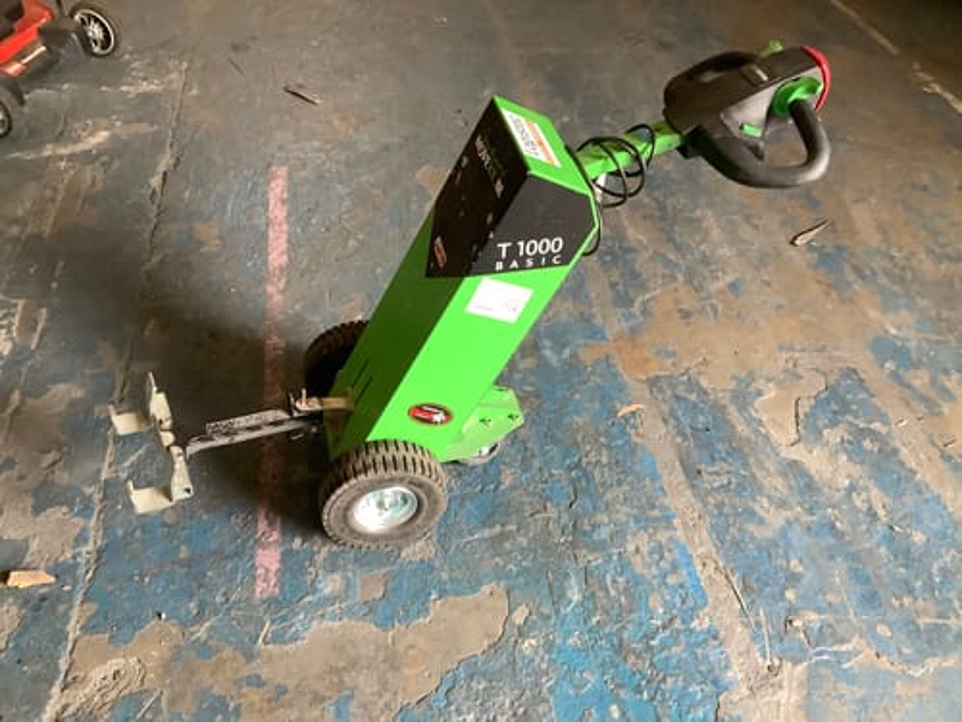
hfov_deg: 58.4
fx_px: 862
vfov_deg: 45.4
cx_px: 481
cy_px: 361
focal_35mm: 31
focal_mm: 3.3
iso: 320
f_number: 2.4
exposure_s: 1/50
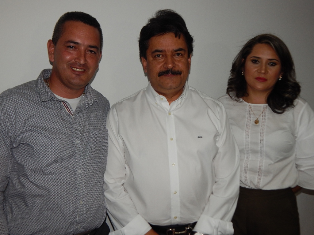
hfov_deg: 49.0
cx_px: 157
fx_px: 345
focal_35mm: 38
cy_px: 118
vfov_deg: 37.7
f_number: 6.9
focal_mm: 6.8
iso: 200
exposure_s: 1/30
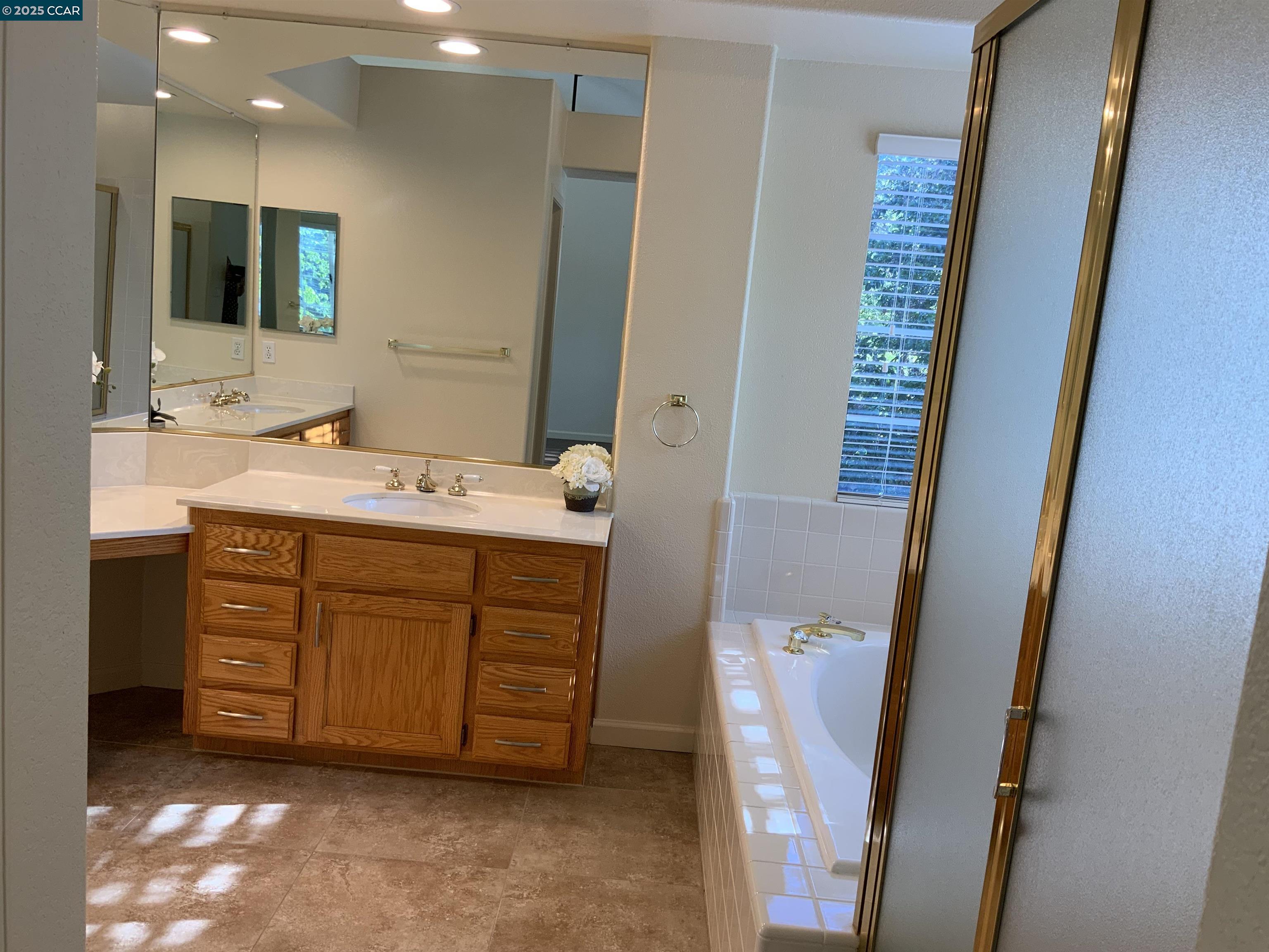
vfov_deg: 48.2
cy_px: 476
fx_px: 1063
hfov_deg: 61.7
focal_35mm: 29
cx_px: 634
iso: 32
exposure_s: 1/60
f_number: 1.8
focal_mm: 3
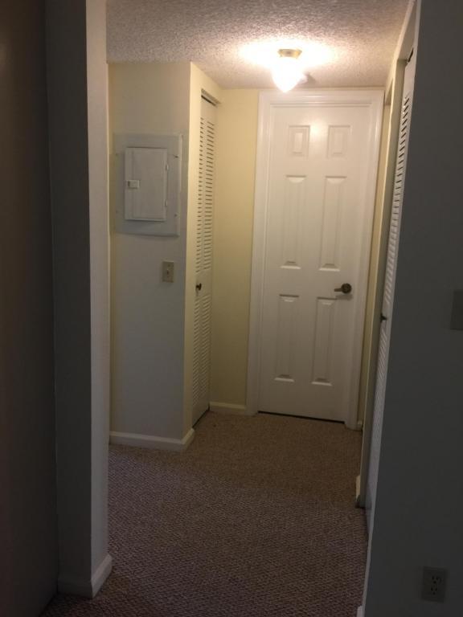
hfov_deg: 48.2
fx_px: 517
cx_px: 232
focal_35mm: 29
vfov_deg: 61.7
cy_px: 308
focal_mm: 4.15
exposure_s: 1/15
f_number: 2.2
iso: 40
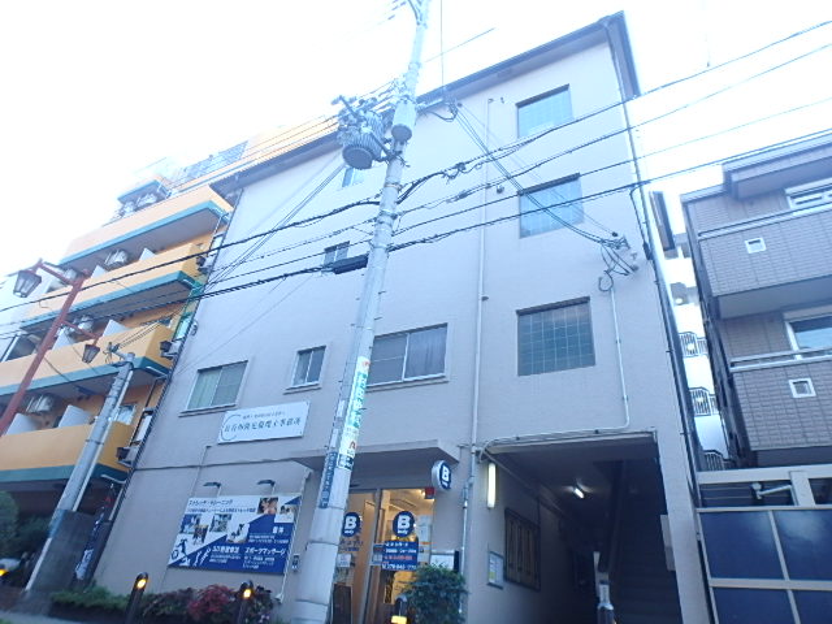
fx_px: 505
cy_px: 312
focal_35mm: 21
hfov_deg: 79.0
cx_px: 416
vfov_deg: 63.4
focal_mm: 3.7
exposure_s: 1/60
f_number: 3.5
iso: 200
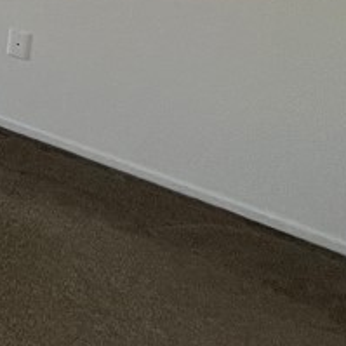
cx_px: -508
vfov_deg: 23.6
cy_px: -165
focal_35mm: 59
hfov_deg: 14.7
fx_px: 667
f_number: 1.8
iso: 50
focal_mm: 1.57
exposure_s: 1/99
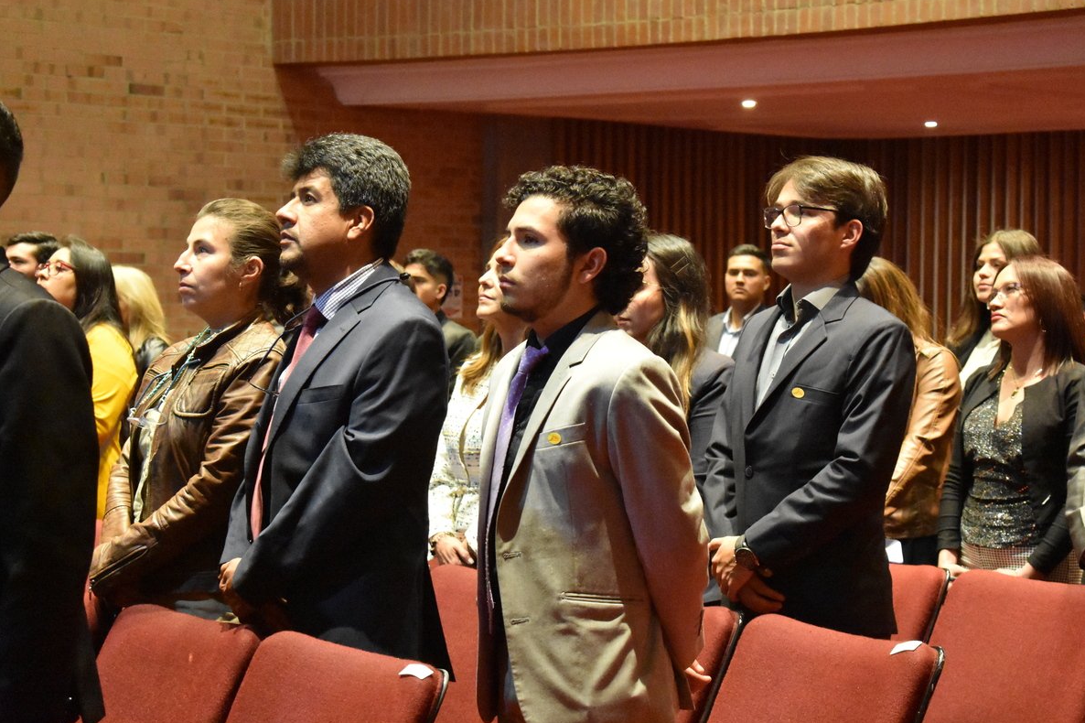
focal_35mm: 84
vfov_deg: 16.3
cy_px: 362
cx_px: 547
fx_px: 2516
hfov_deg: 24.3
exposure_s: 1/25
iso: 12800
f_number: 5.6
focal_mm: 55
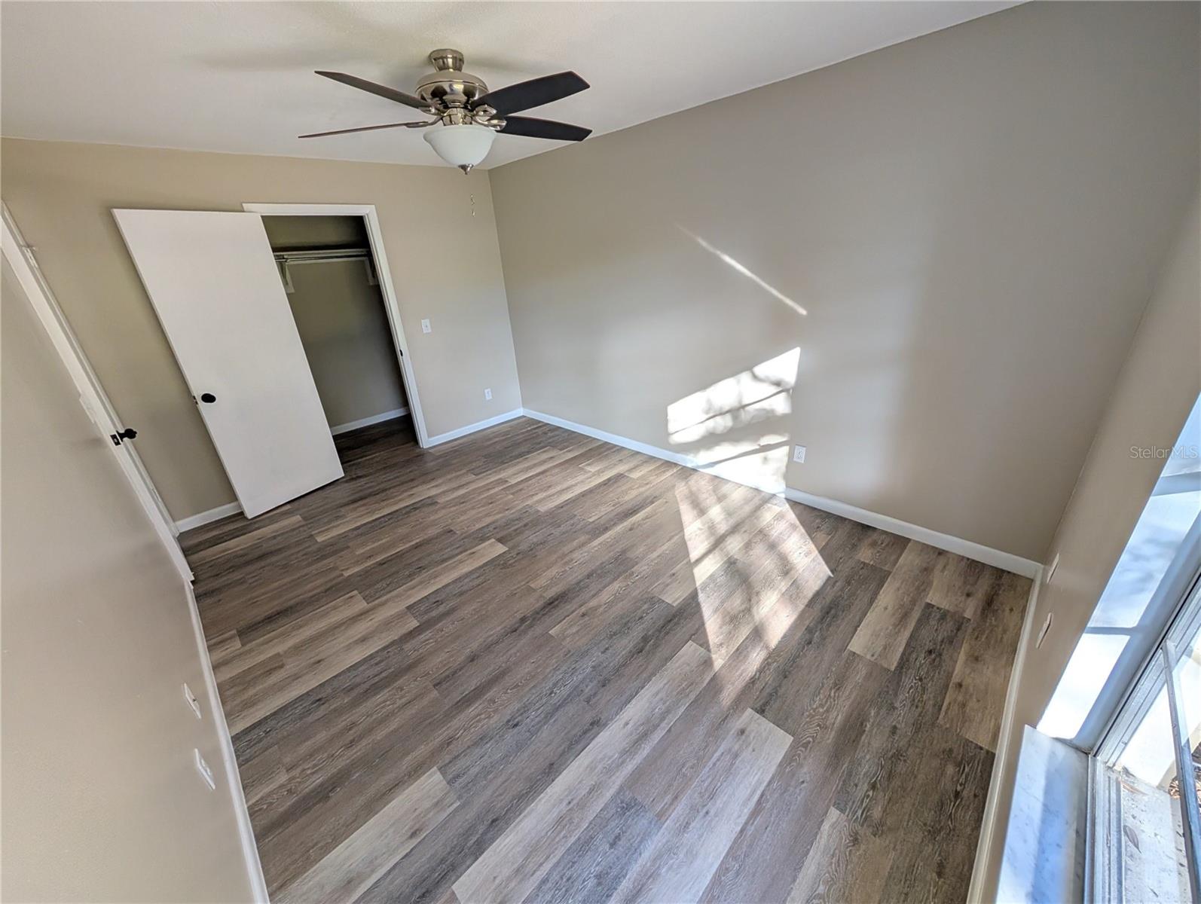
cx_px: 600
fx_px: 417
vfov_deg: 94.6
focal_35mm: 12
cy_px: 452
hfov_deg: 110.5
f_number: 1.7
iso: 48
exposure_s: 1/126
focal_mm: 2.02
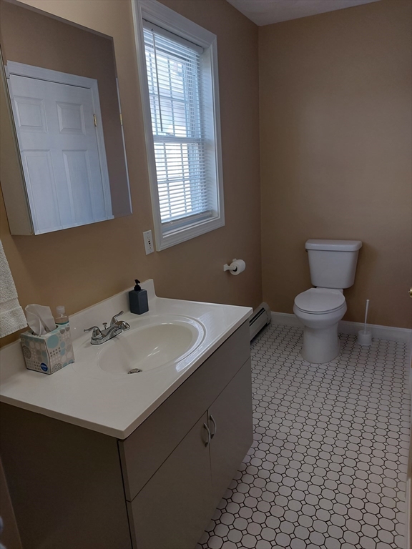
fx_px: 381
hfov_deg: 56.8
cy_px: 274
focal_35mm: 24
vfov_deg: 71.6
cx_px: 206
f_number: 1.8
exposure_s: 1/60
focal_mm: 5.23
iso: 64
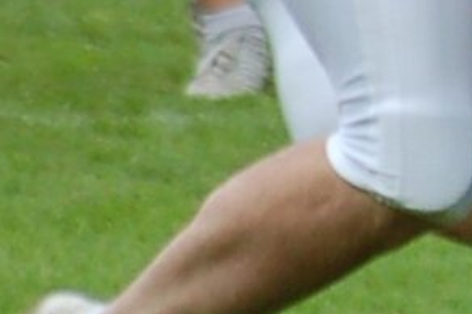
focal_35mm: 2486
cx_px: 1028
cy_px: -65
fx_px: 32557
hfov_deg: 0.8
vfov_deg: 0.6
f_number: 5.3
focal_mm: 220
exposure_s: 1/500
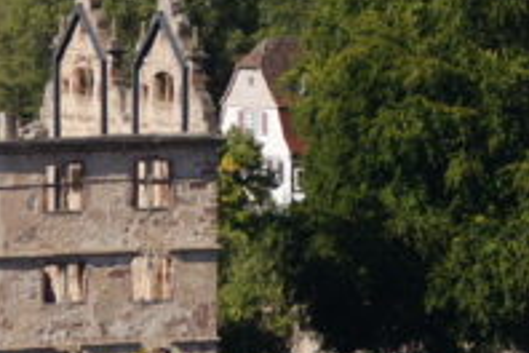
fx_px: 9110
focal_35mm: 620
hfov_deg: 3.3
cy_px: -68
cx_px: 703
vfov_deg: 2.2
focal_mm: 80
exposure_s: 1/400
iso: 200
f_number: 10
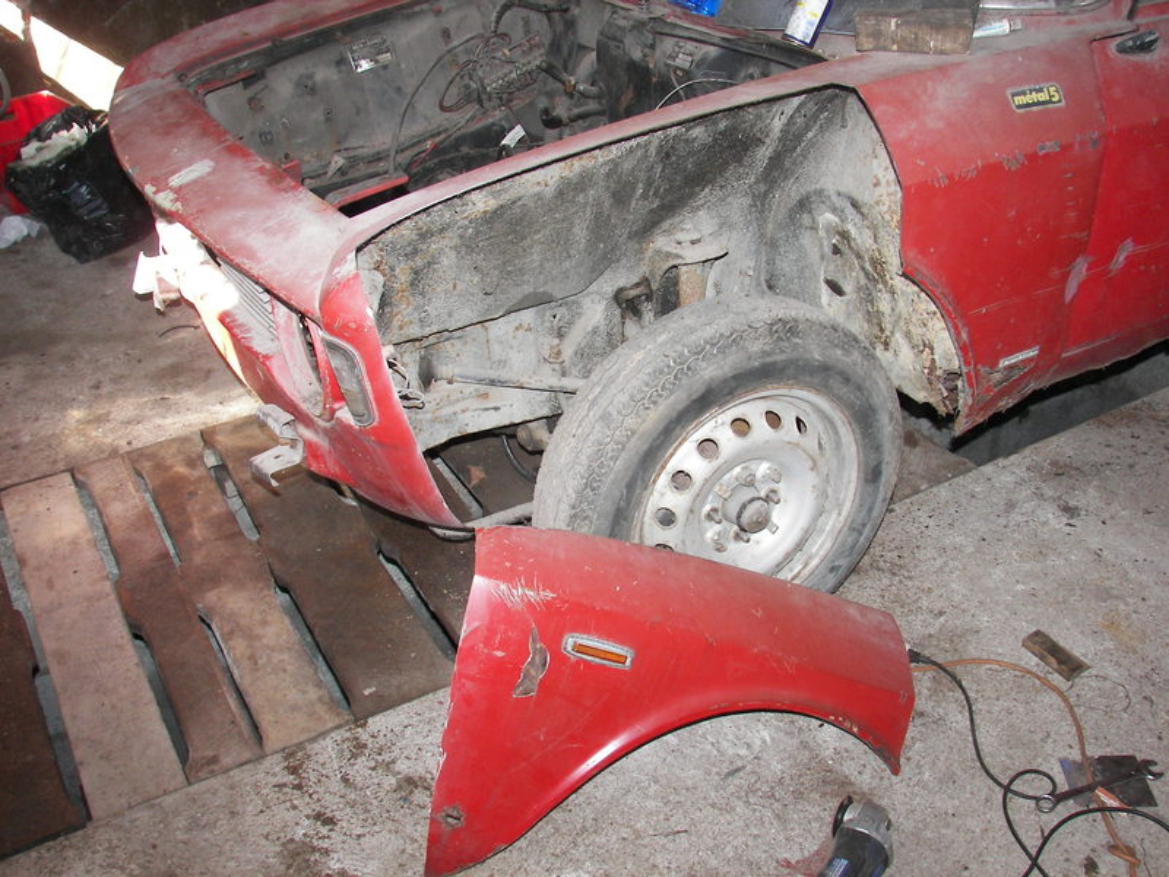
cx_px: 584
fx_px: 1216
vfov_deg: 39.7
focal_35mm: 36
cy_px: 438
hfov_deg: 51.4
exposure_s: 1/30
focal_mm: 6
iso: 100
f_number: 2.8
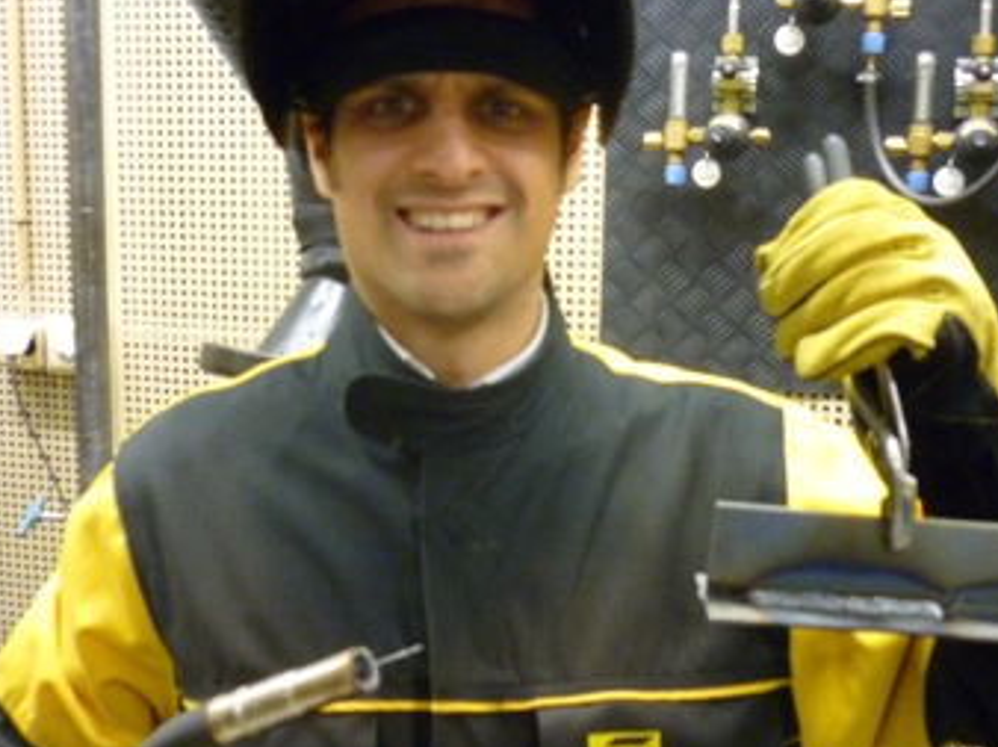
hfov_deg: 43.9
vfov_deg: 33.5
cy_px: 354
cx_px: 508
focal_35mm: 43
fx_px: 1239
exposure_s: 1/25
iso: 400
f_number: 2.8
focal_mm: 5.5
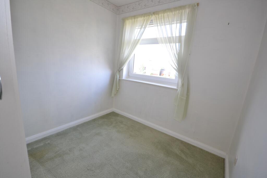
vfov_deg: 77.3
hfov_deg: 100.4
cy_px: 89
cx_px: 134
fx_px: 111
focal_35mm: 15
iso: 400
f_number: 4.5
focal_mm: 10
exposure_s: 1/80
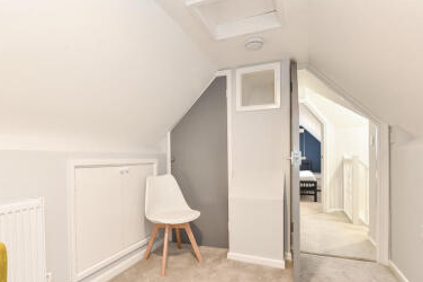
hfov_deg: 86.9
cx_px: 207
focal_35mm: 19
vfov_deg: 64.2
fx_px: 223
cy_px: 158
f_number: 8
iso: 400
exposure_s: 1/6
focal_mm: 15
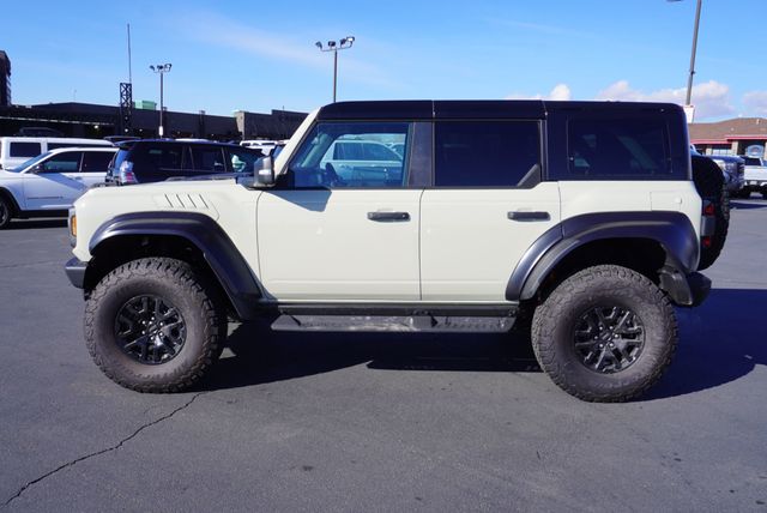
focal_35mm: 28
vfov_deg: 45.8
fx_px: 608
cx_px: 384
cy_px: 256
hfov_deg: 64.5
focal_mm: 19
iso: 100
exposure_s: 1/125
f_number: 9
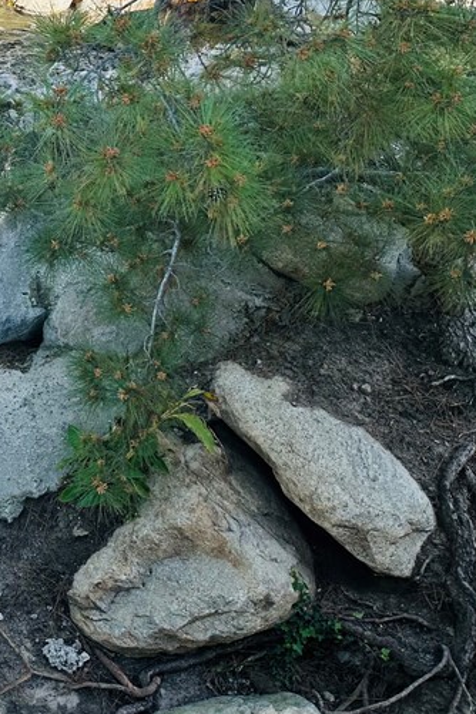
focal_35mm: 51
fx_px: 1011
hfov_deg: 22.8
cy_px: 202
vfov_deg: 38.1
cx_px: -188
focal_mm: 6.86
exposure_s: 1/1357
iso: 80
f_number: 1.78
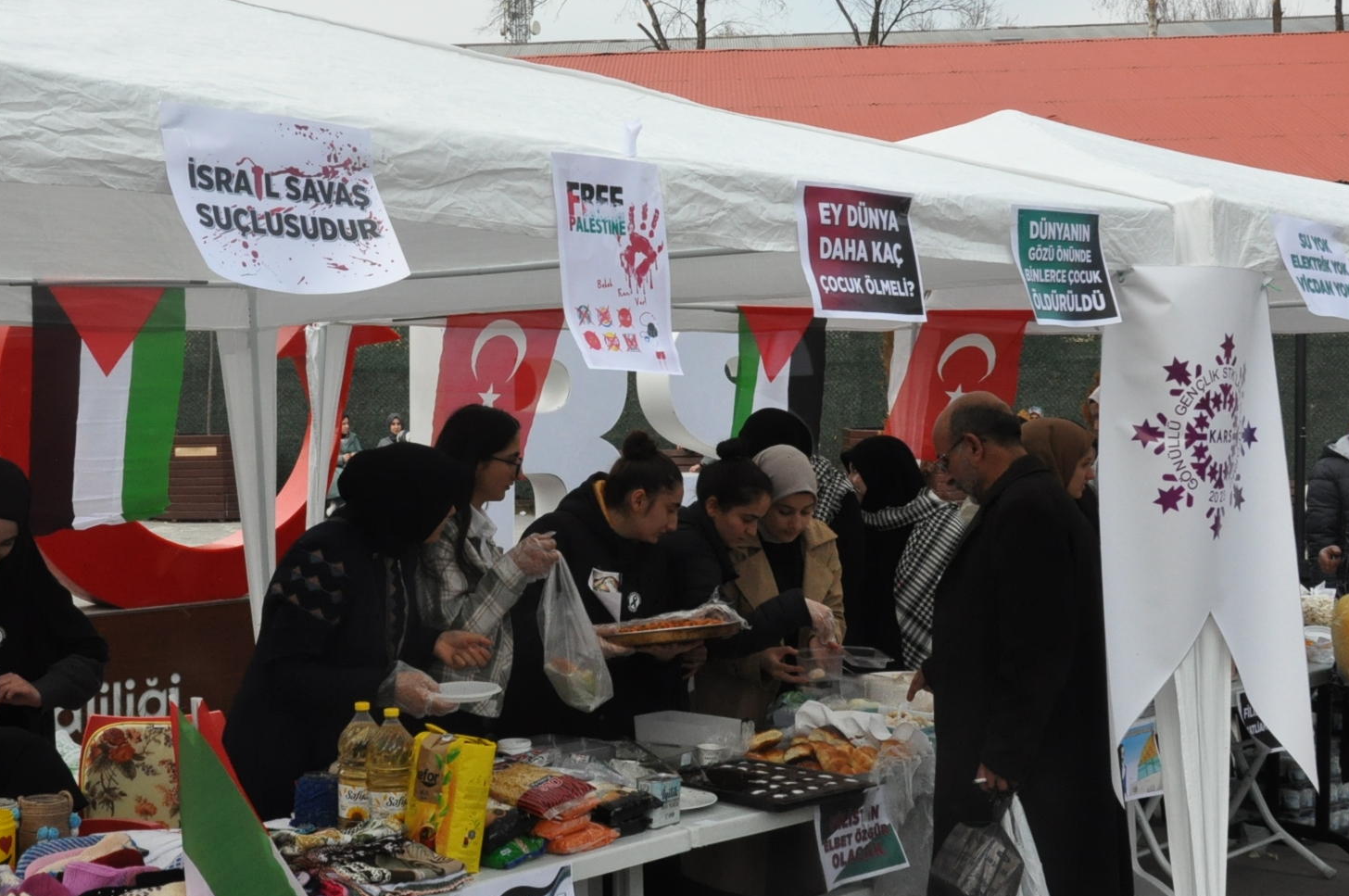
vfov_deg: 25.4
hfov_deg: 37.3
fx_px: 1984
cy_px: 413
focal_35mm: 53
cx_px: 483
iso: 1250
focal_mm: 24
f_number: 13
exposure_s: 1/640
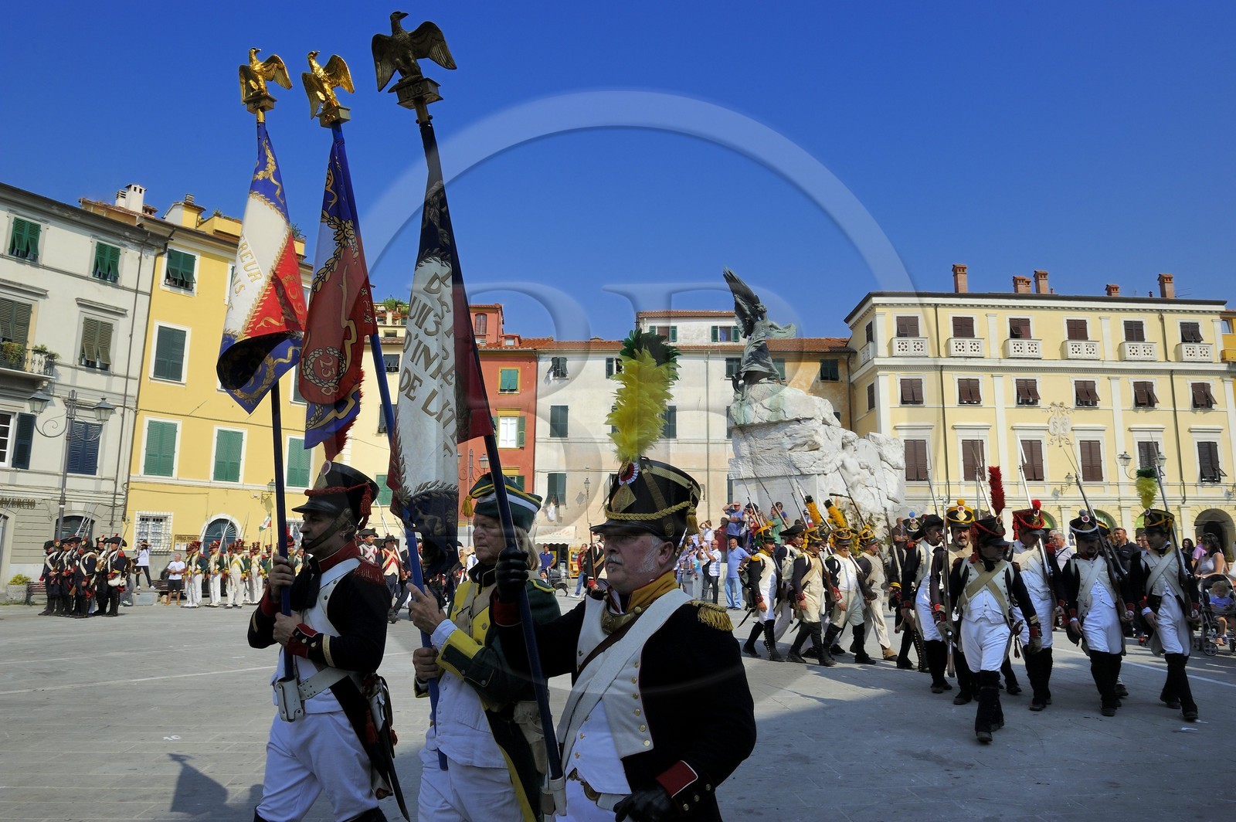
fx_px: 823
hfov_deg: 73.8
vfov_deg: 53.1
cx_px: 618
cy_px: 411
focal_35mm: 24
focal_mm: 24
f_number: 13
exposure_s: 1/320
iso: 200
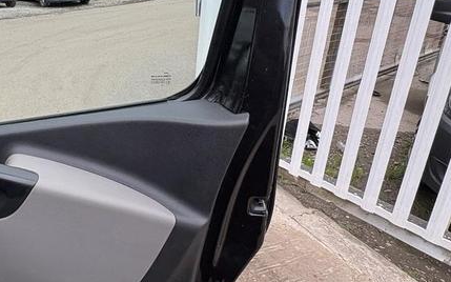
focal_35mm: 31
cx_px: 99
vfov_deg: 40.0
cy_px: 89
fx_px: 381
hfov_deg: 57.3
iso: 40
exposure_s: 1/409
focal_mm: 2.22
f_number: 2.2
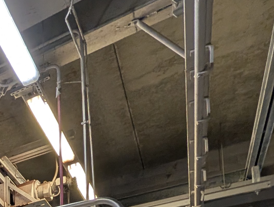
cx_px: -128
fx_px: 365
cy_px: 350
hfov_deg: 28.4
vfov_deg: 22.4
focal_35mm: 46
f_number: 1.7
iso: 100
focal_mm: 2.02
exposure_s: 1/100
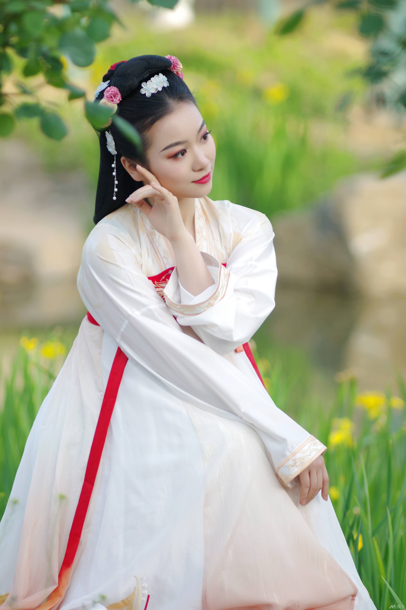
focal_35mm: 300
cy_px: 305
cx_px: 203
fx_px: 5084
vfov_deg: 6.9
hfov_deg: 4.6
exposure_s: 1/200
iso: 125
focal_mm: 200
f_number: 2.8
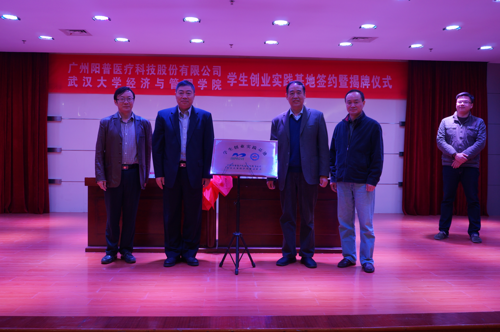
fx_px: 458
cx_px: 250
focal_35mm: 33
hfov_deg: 57.3
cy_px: 166
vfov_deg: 39.9
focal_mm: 22
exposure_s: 1/50
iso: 200
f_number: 4
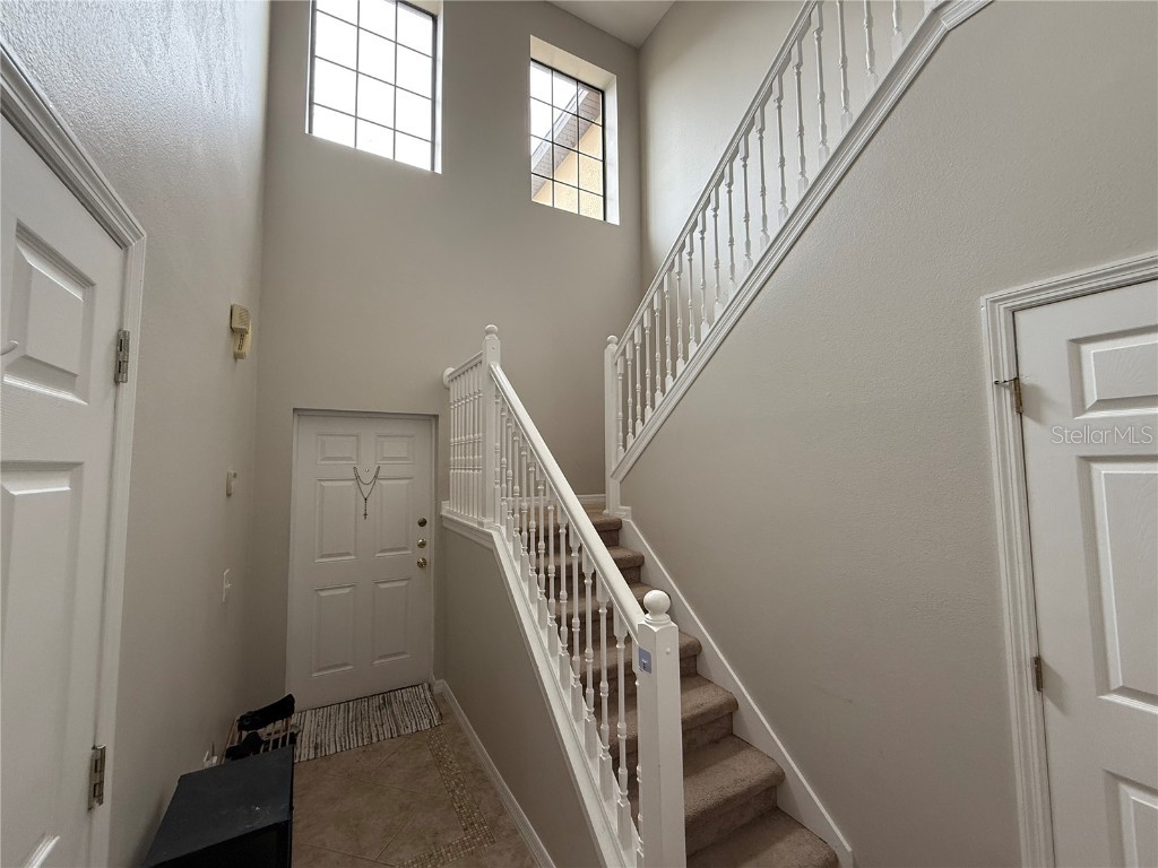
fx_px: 468
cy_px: 434
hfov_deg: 102.1
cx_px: 579
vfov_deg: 85.7
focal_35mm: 14
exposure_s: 1/120
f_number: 2.2
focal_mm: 2.22
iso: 250
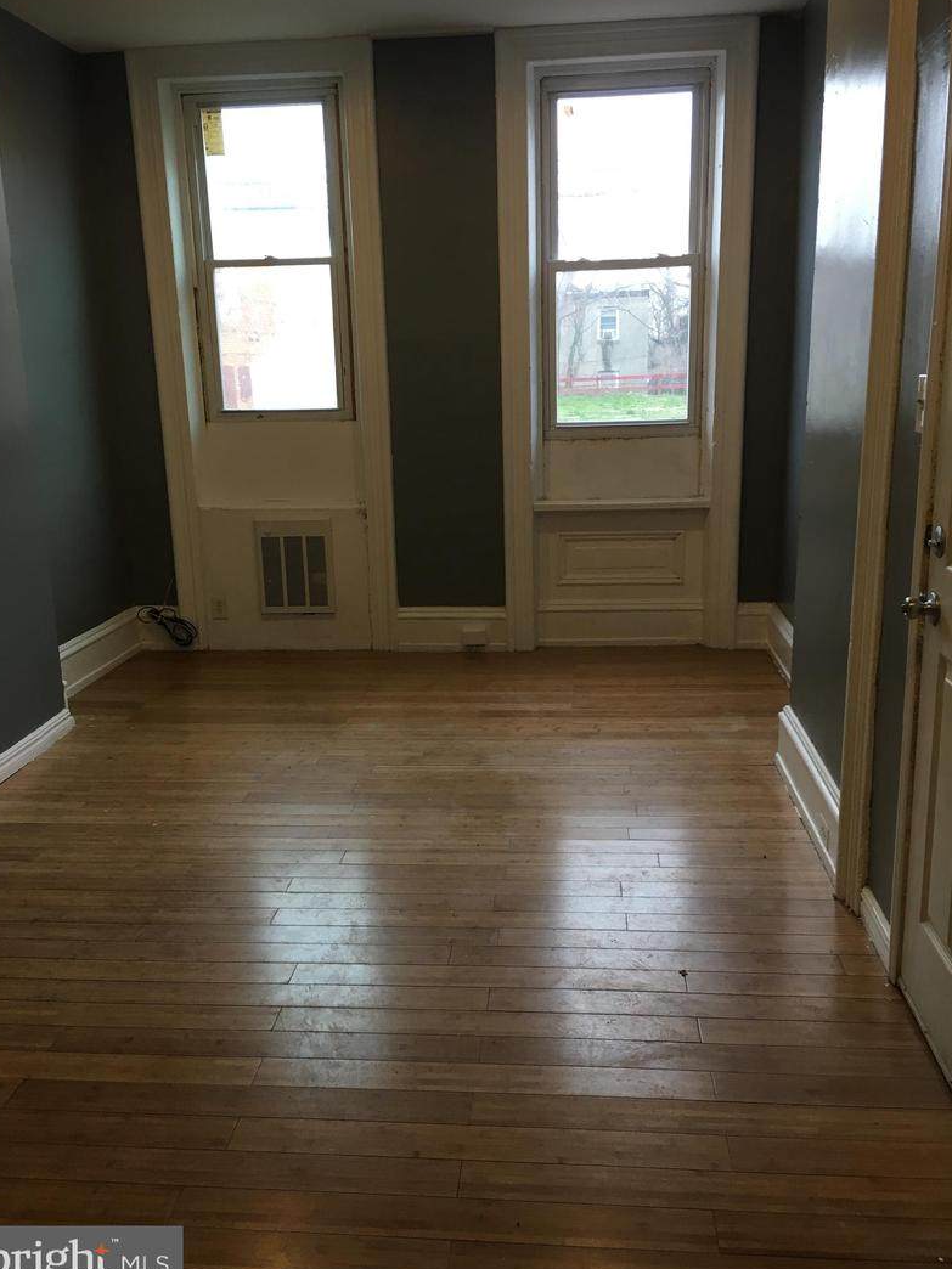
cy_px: 639
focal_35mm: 30
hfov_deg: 46.8
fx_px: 1100
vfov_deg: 60.0
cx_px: 462
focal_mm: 4.15
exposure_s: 1/30
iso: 64
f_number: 2.2
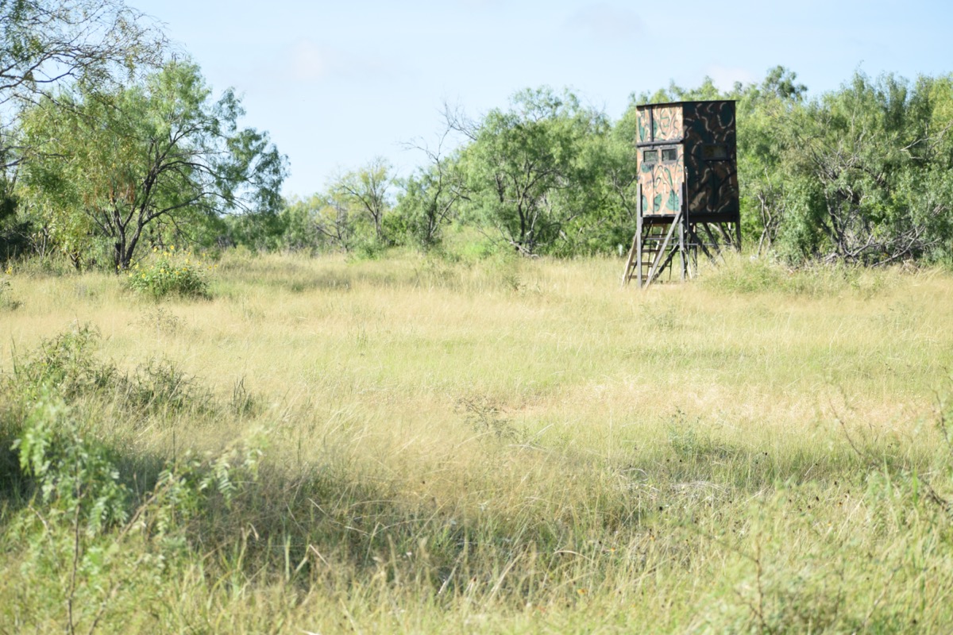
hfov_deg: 19.5
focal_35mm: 105
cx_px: 476
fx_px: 2779
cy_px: 318
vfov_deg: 13.0
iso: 200
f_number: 8
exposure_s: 1/500
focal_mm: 70
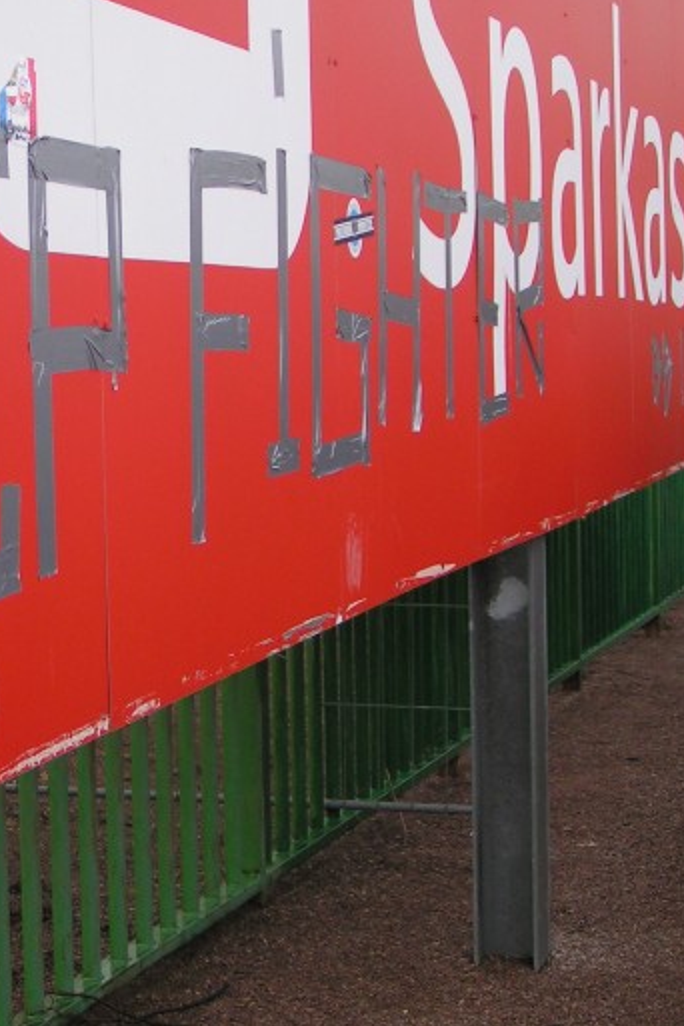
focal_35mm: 73
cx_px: 36
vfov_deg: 27.7
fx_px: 2080
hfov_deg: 18.3
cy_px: 430
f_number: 2.8
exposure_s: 1/160
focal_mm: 6.9
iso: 50
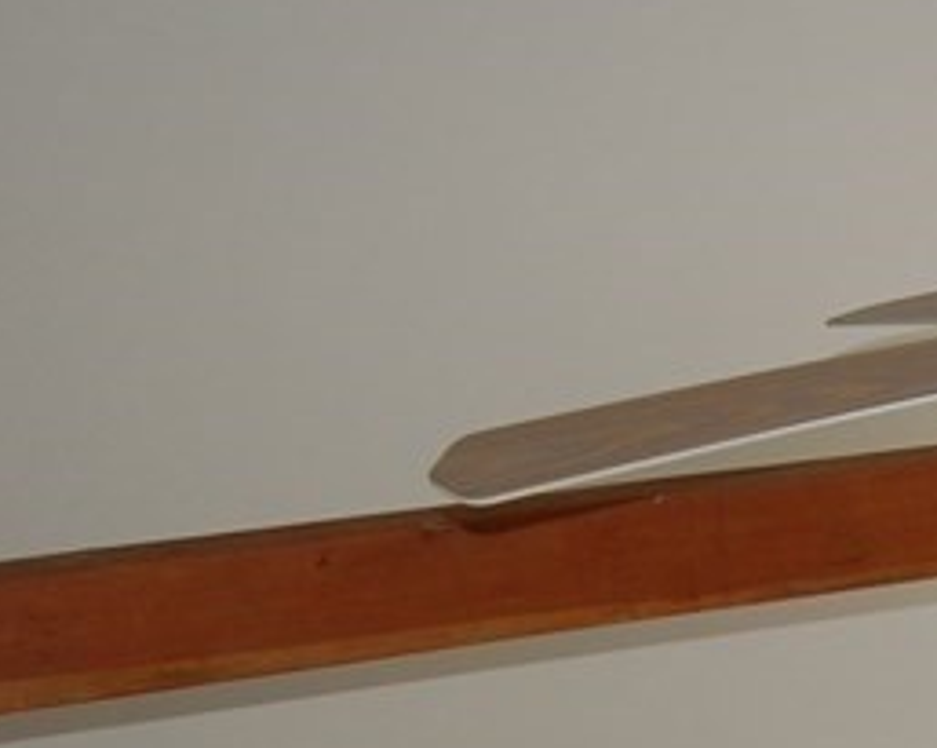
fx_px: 2798
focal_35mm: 101
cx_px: 1371
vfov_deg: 15.0
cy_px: 724
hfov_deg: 17.3
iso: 400
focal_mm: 18
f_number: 3.5
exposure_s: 1/320
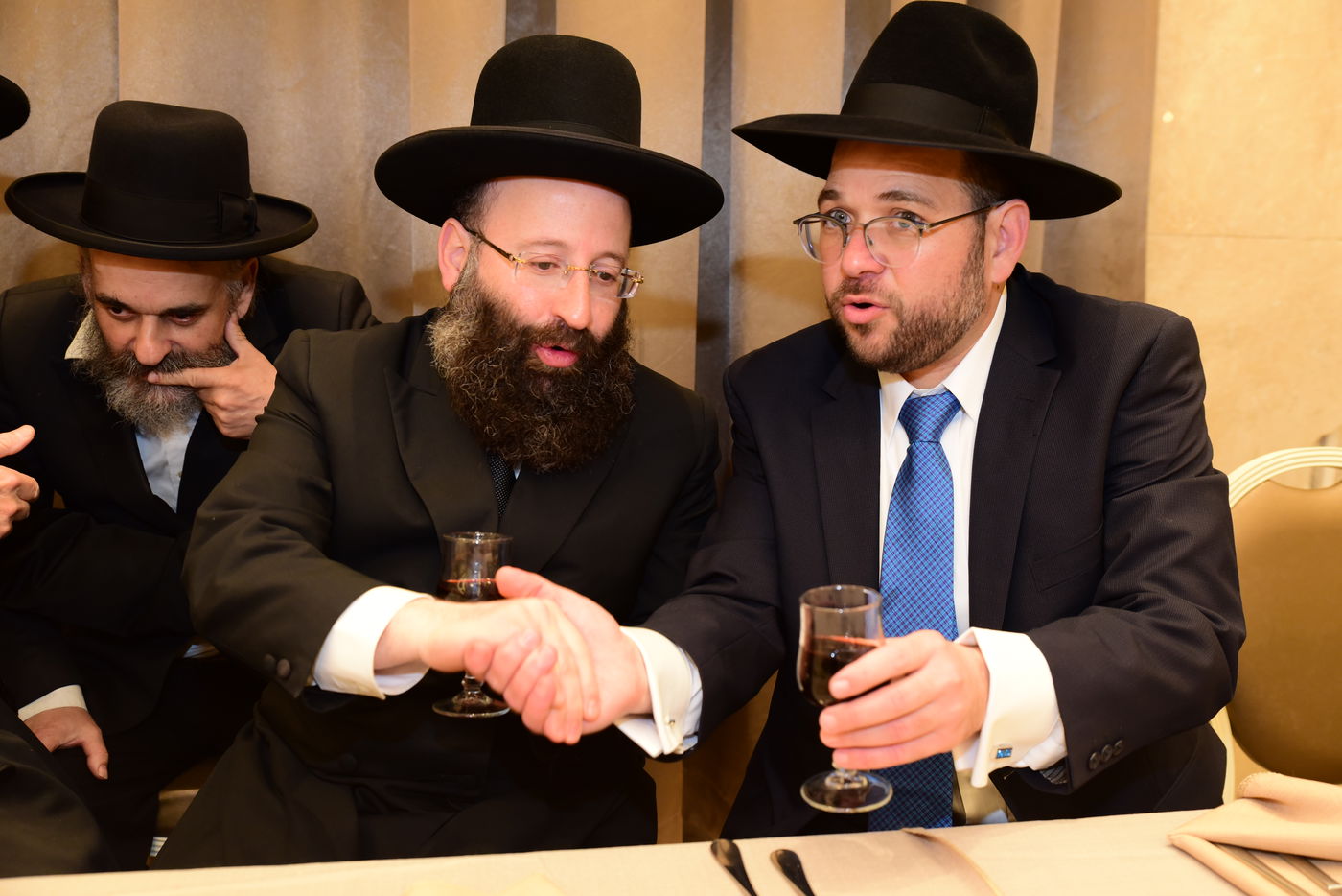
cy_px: 448
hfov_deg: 53.1
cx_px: 671
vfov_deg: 36.9
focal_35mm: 36
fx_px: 1342
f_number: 4.5
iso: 1600
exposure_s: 1/100
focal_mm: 36
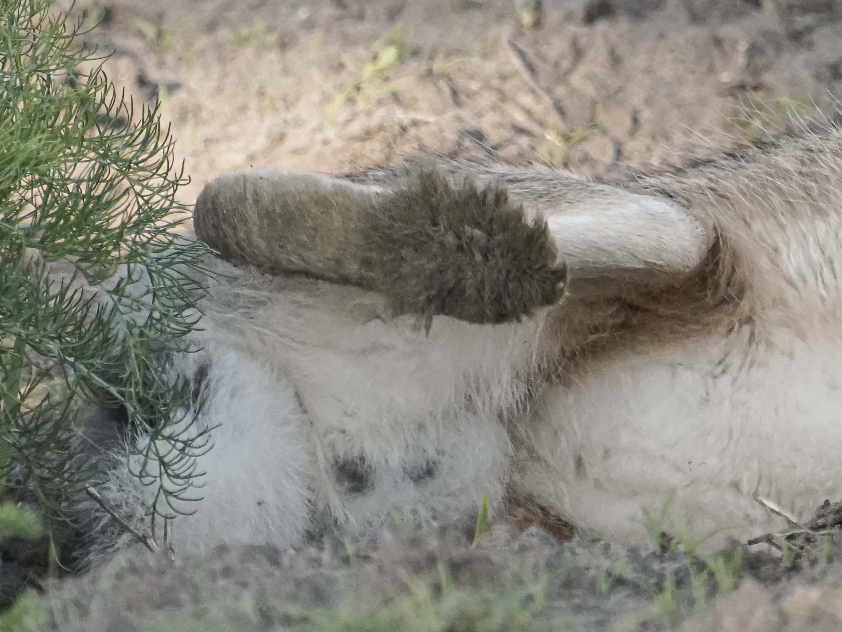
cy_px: 205
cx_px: 929
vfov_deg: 0.8
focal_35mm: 1857
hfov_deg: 1.1
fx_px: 45167
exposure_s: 1/1250
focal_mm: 758
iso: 4000
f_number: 11
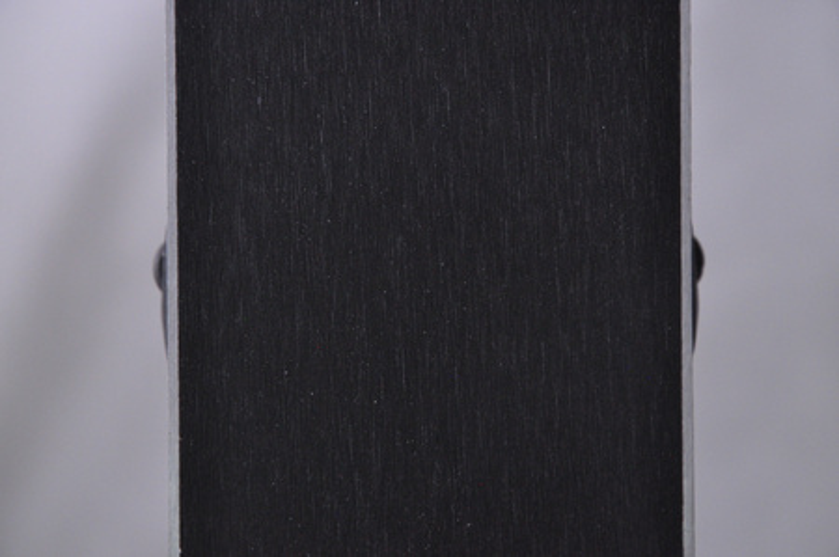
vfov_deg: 8.7
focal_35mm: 158
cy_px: 278
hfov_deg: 13.1
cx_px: 420
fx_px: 3667
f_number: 9.5
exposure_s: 1/125
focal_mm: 105
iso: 3200
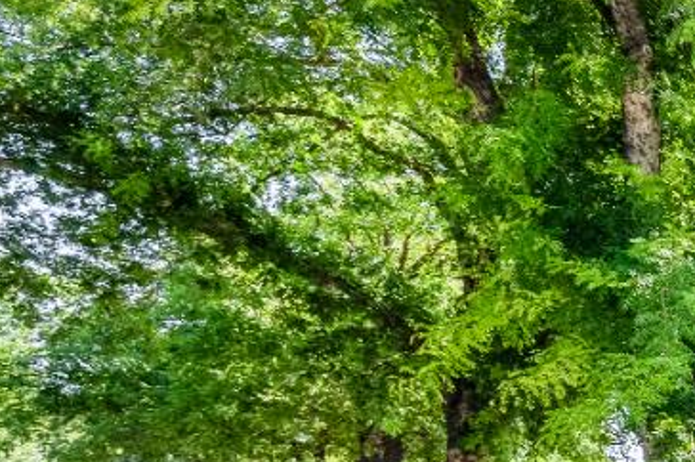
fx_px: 1273
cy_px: 569
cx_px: 1421
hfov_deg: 18.5
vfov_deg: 19.3
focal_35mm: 66
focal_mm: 16
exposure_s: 1/30
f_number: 8
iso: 100
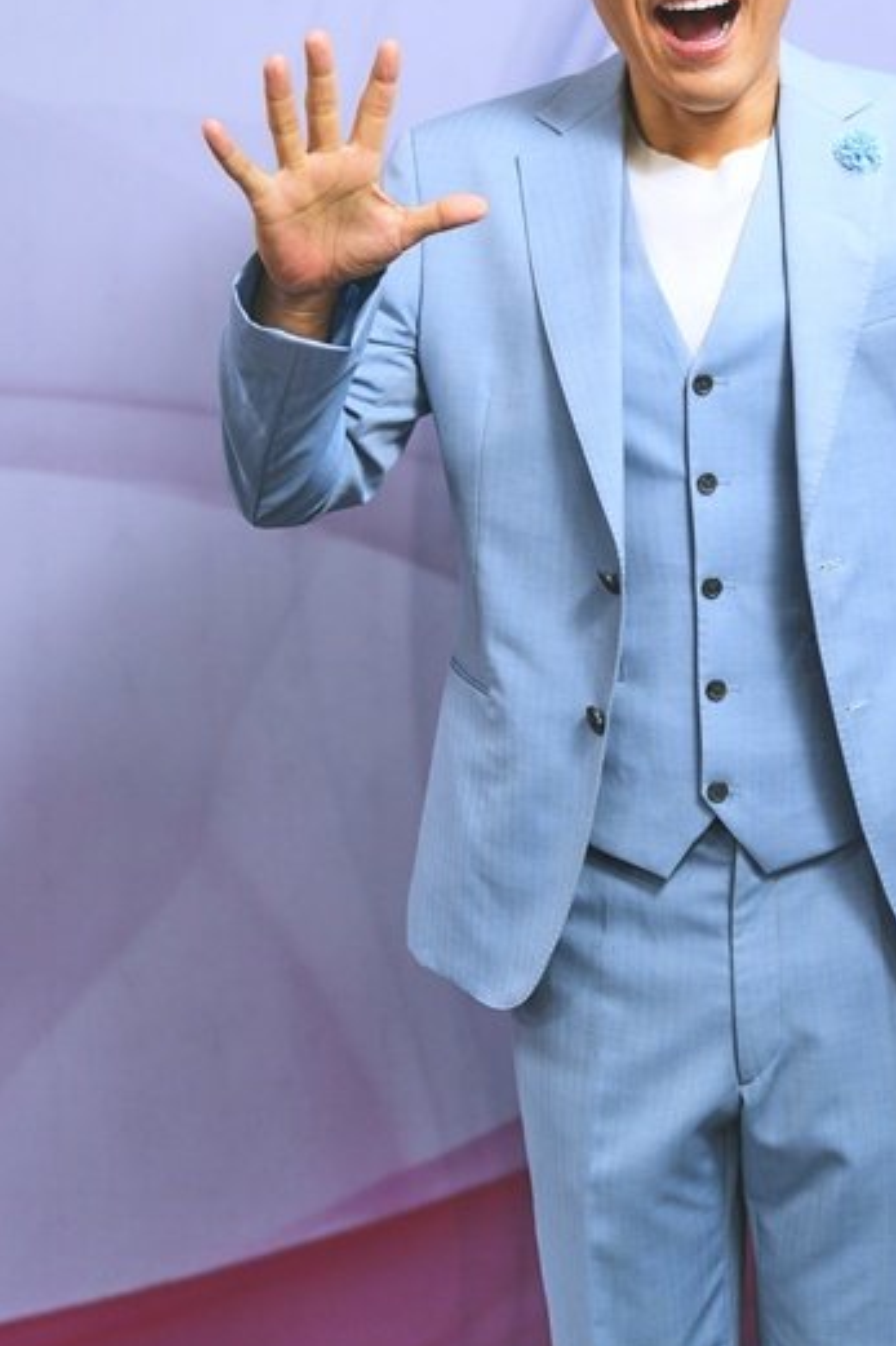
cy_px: 439
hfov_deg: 19.0
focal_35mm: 71
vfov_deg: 28.3
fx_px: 2652
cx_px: 677
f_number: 2.8
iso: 320
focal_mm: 44
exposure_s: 1/125
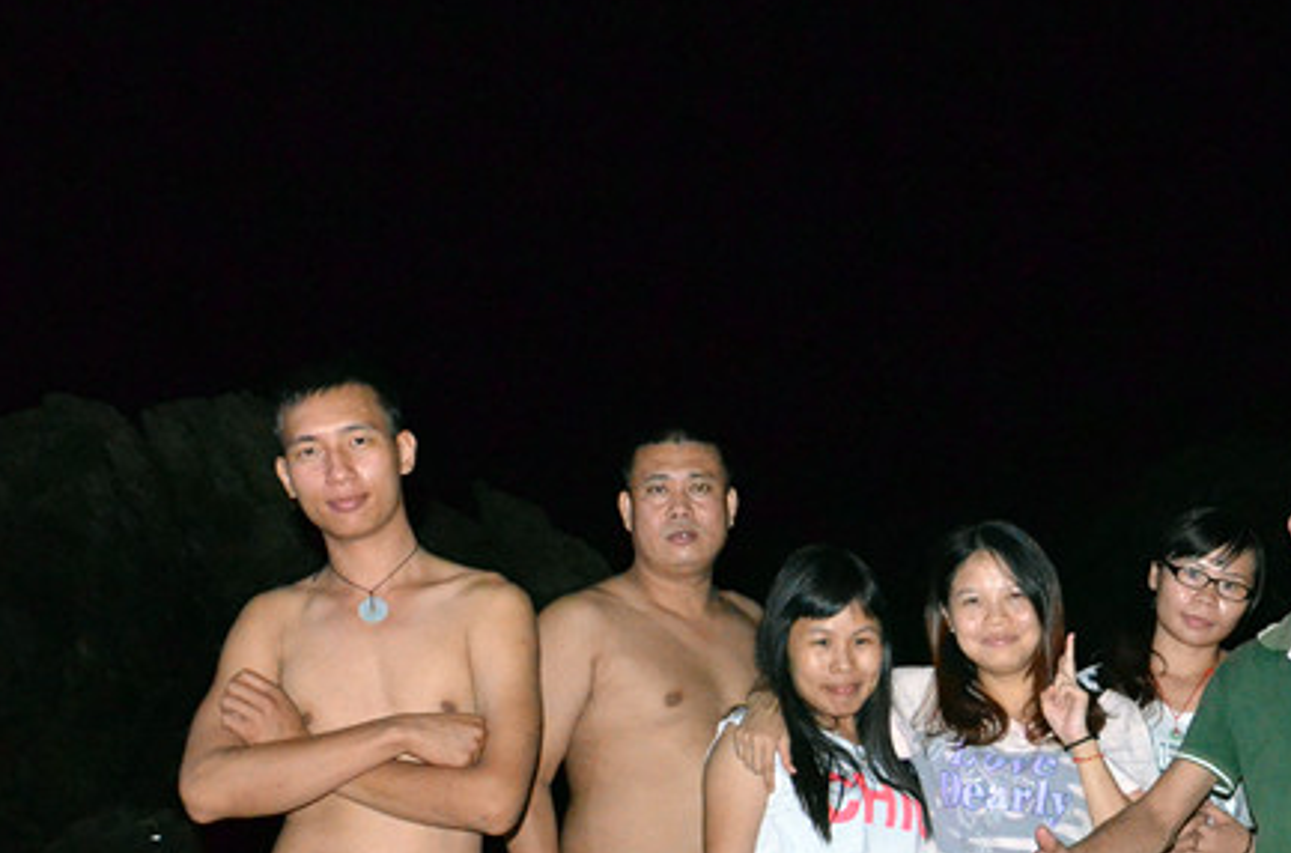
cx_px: 1136
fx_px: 2181
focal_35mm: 61
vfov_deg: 21.8
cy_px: 717
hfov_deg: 31.6
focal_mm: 22
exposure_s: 1/60
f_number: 6.3
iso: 6400
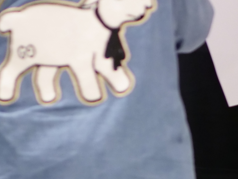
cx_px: 117
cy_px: -60
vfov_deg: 3.7
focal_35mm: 406
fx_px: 2792
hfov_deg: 4.9
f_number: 1.2
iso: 1250
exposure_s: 1/100
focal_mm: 43
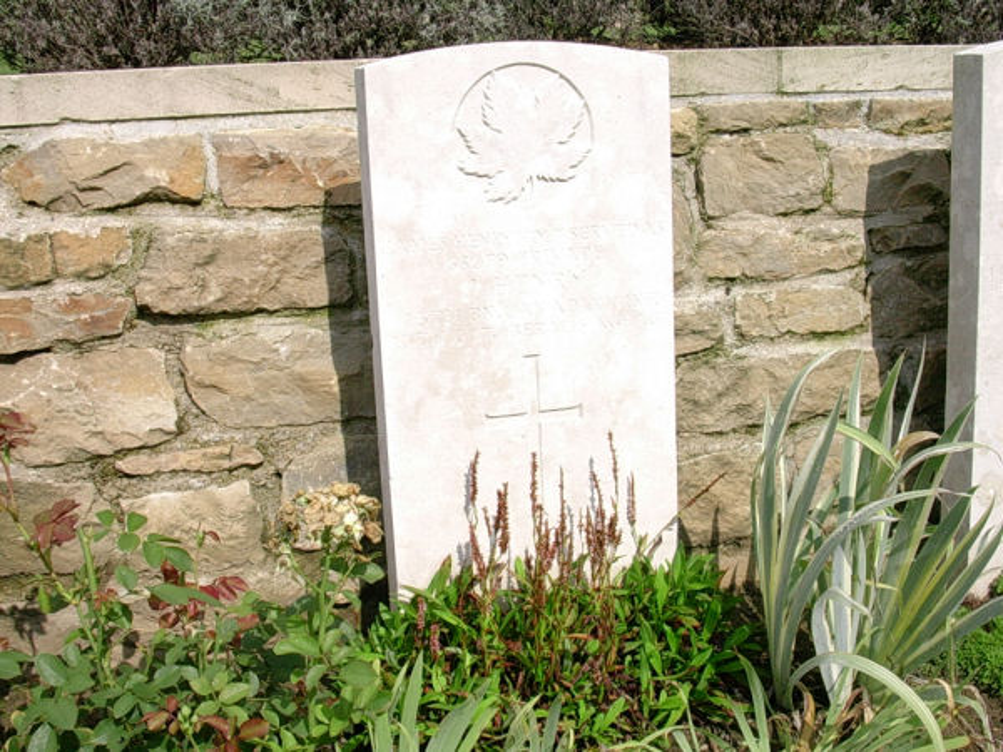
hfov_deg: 42.1
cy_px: 376
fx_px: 1304
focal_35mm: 45
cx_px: 502
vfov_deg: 32.2
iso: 70
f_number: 5.8
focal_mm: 6.7
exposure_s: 1/470
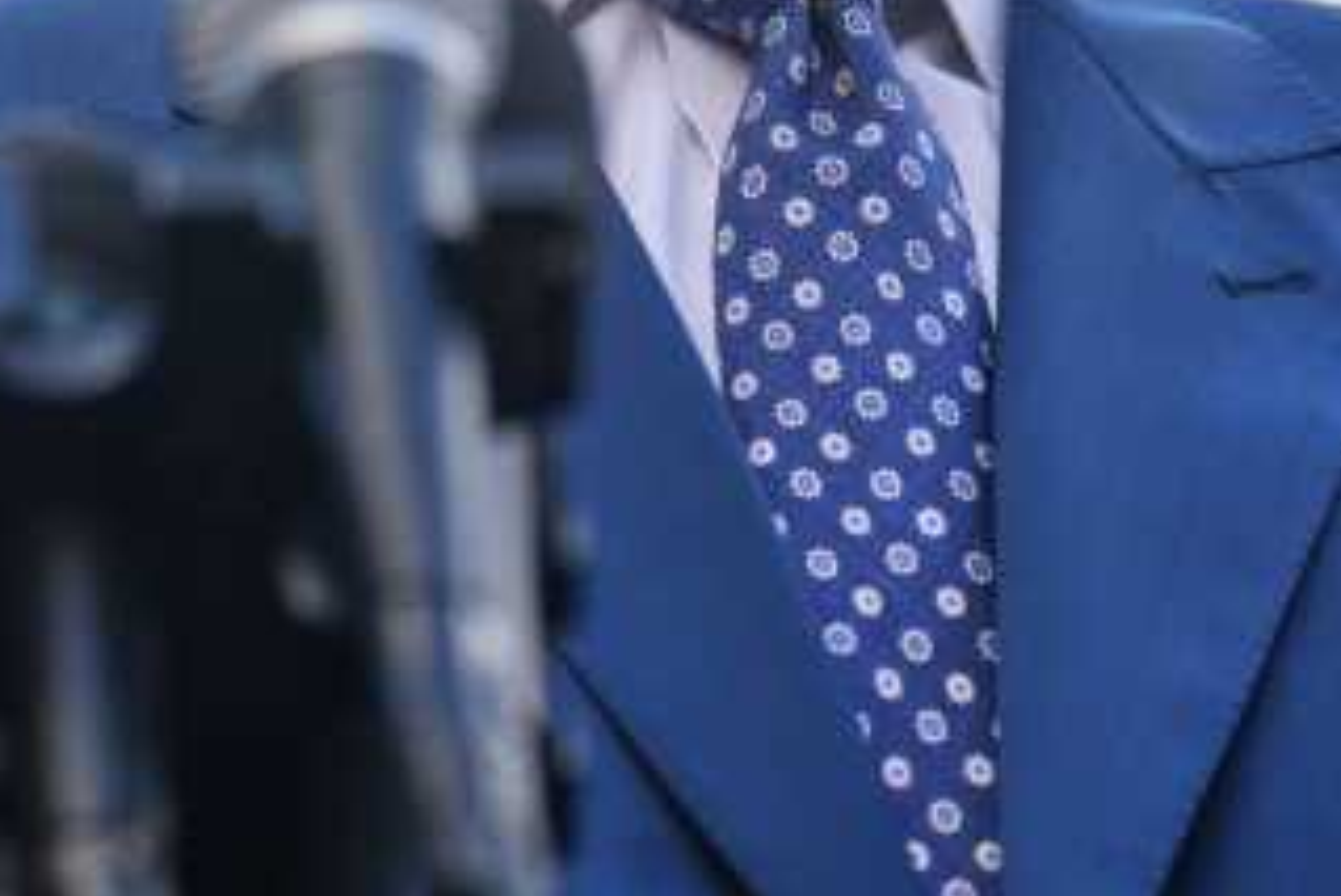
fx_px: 14123
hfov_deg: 5.4
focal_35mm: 379
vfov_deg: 3.6
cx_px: 256
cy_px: -179
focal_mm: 110
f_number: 2.8
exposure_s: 1/1250
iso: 160
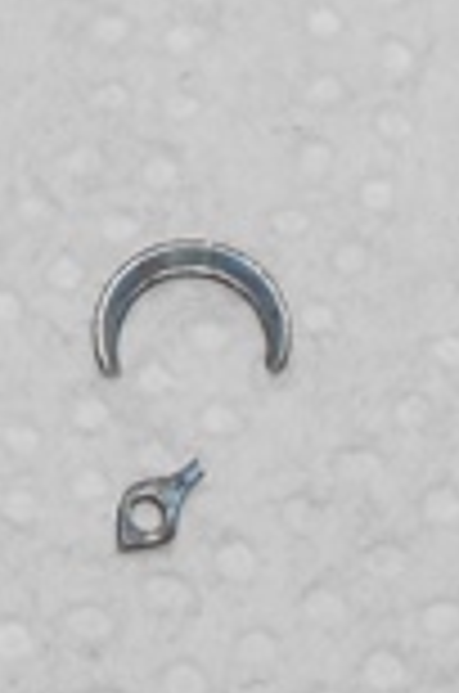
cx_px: 140
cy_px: 392
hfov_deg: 5.2
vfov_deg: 7.8
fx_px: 5071
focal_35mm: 264
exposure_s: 1/100
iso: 125
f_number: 4.6
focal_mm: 15.5
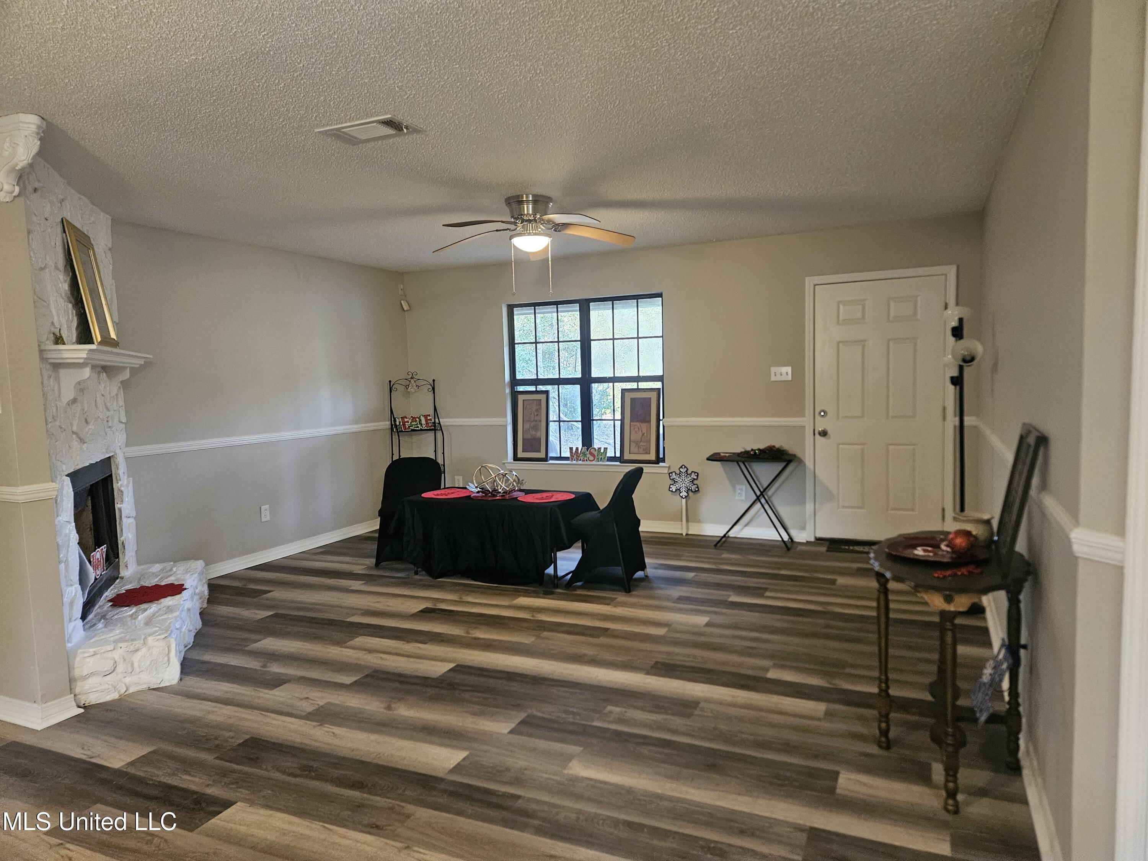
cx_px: 574
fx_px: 763
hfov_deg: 73.9
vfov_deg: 58.9
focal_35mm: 23
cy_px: 430
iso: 500
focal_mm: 5.4
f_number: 1.8
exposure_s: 1/40
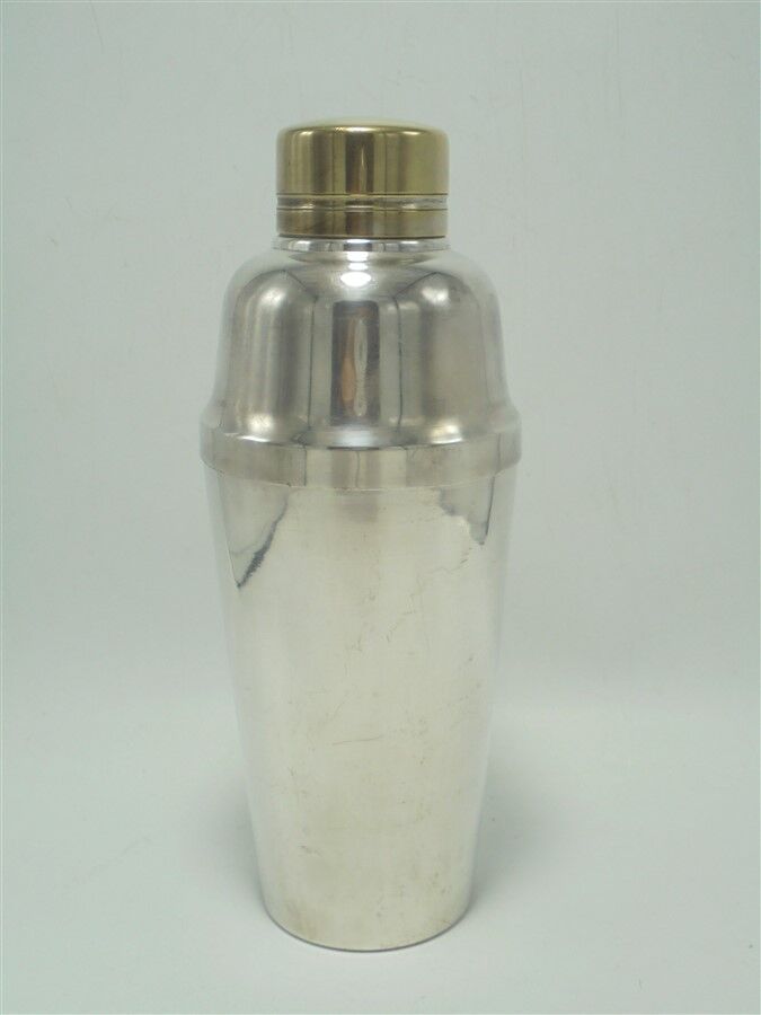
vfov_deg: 49.0
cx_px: 380
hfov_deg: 37.7
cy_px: 508
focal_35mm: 38
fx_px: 1114
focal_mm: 6.9
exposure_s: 1/100
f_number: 4.2
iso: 100
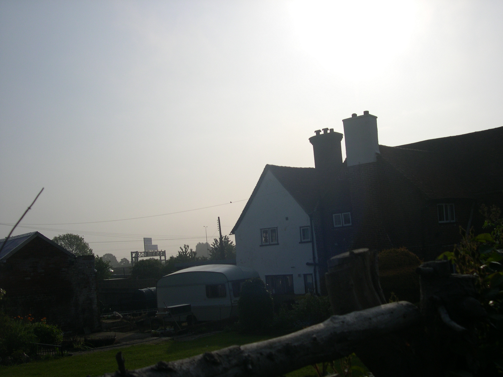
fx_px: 552
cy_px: 188
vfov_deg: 37.7
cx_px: 252
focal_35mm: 38
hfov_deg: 49.0
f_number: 7.6
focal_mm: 8
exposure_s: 1/1000
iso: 100
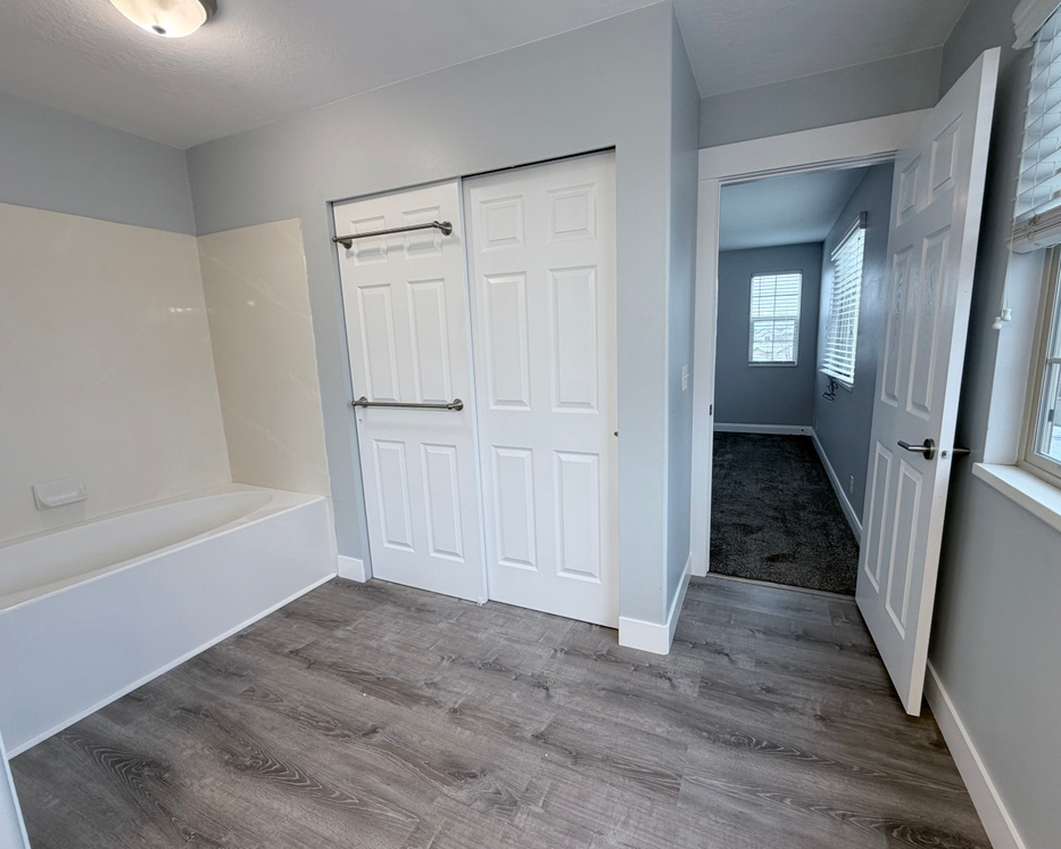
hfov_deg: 96.6
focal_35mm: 15
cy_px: 419
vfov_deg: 84.0
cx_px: 569
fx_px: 471
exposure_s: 1/120
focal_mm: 2.22
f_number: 2.2
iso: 80
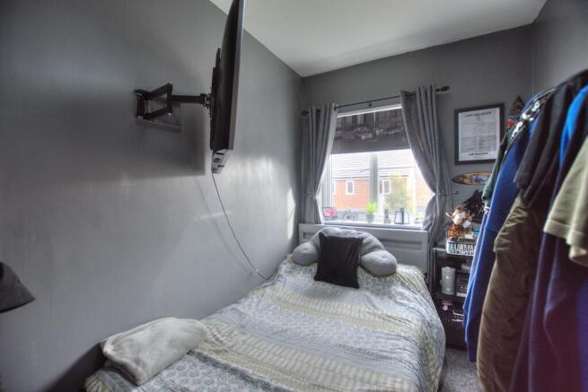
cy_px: 196
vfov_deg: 77.4
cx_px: 294
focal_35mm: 15
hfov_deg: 100.4
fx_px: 245
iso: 400
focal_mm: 10
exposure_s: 1/30
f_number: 3.5
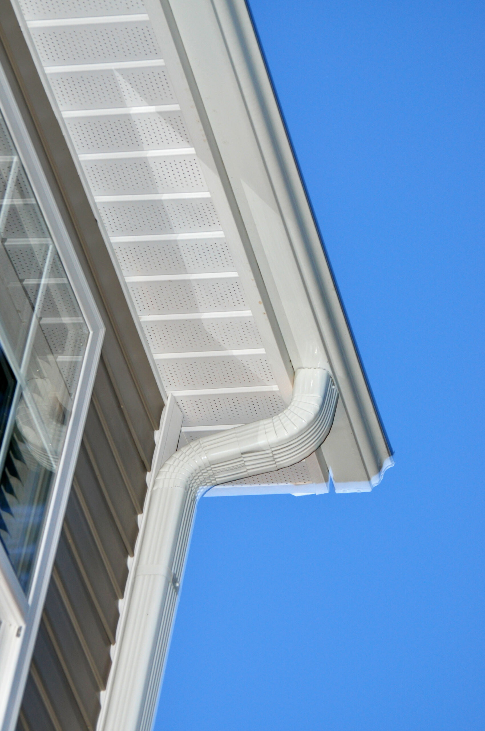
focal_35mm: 168
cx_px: 242
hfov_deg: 8.1
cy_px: 366
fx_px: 3404
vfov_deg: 12.2
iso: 800
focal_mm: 112
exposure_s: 1/3
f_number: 4.8
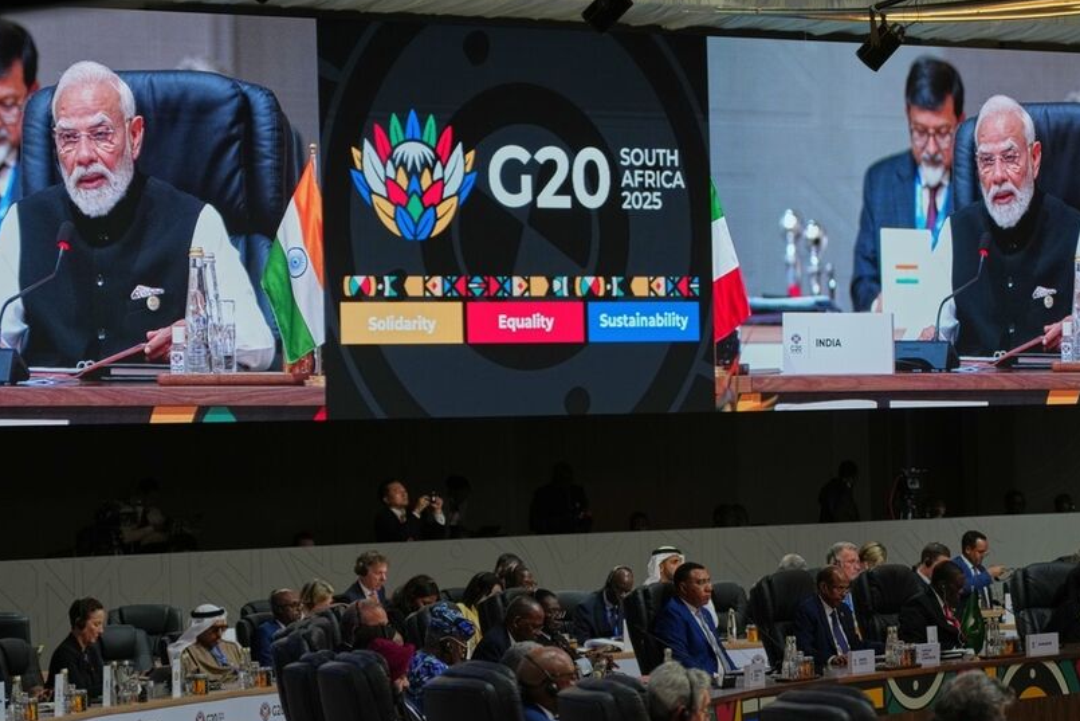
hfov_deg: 12.7
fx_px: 4861
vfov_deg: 8.5
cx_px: 508
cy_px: 378
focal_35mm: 162
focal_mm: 140
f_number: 5.6
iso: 1000
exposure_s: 1/100
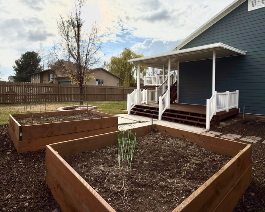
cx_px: 123
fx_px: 165
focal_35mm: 21
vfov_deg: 65.2
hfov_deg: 77.5
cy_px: 89
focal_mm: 2.22
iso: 16
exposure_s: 1/2632
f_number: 2.2
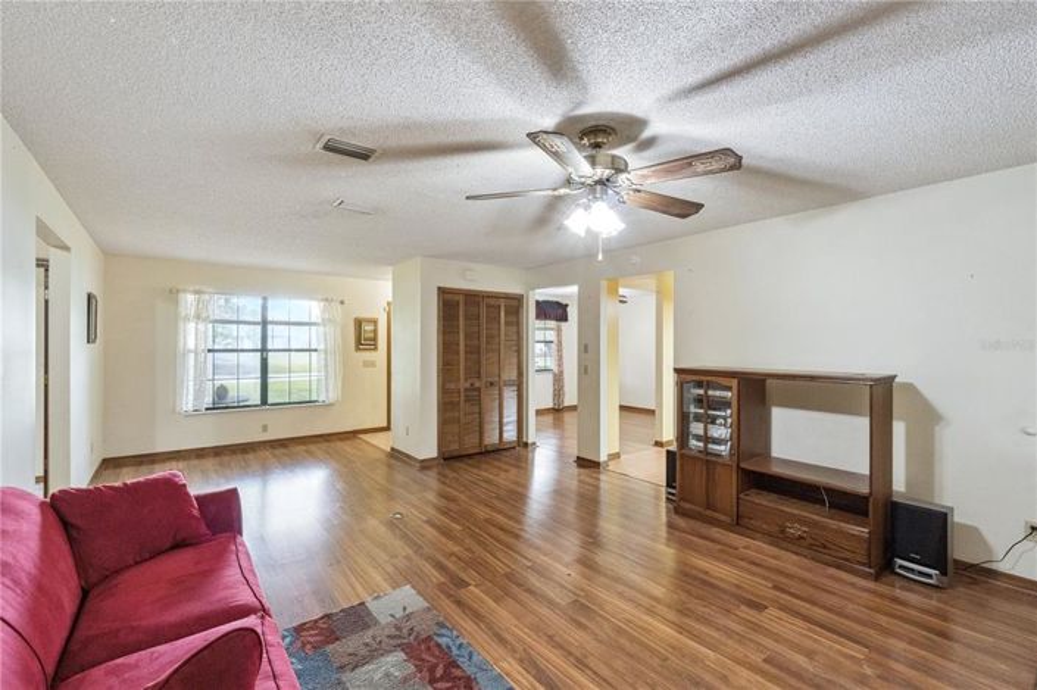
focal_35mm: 15
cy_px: 345
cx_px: 518
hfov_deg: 100.4
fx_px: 432
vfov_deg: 77.2
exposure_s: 1/10
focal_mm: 10
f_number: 11
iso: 1600
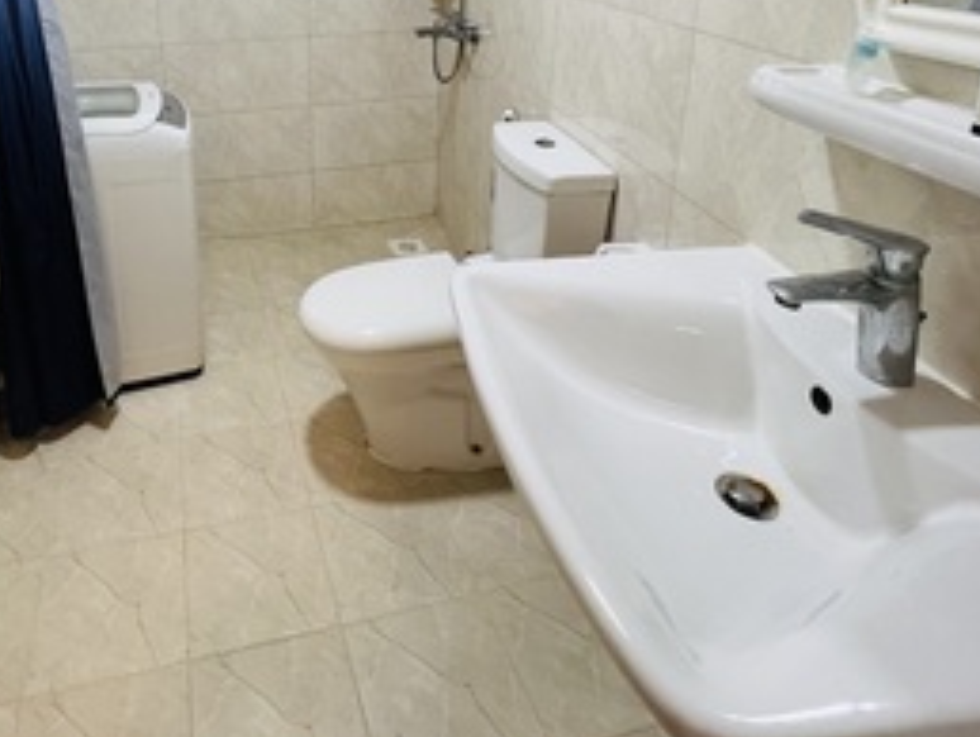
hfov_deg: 71.7
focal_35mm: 23
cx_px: 329
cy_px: 108
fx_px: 652
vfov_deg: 53.4
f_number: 1.8
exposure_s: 1/66
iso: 250
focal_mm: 1.57
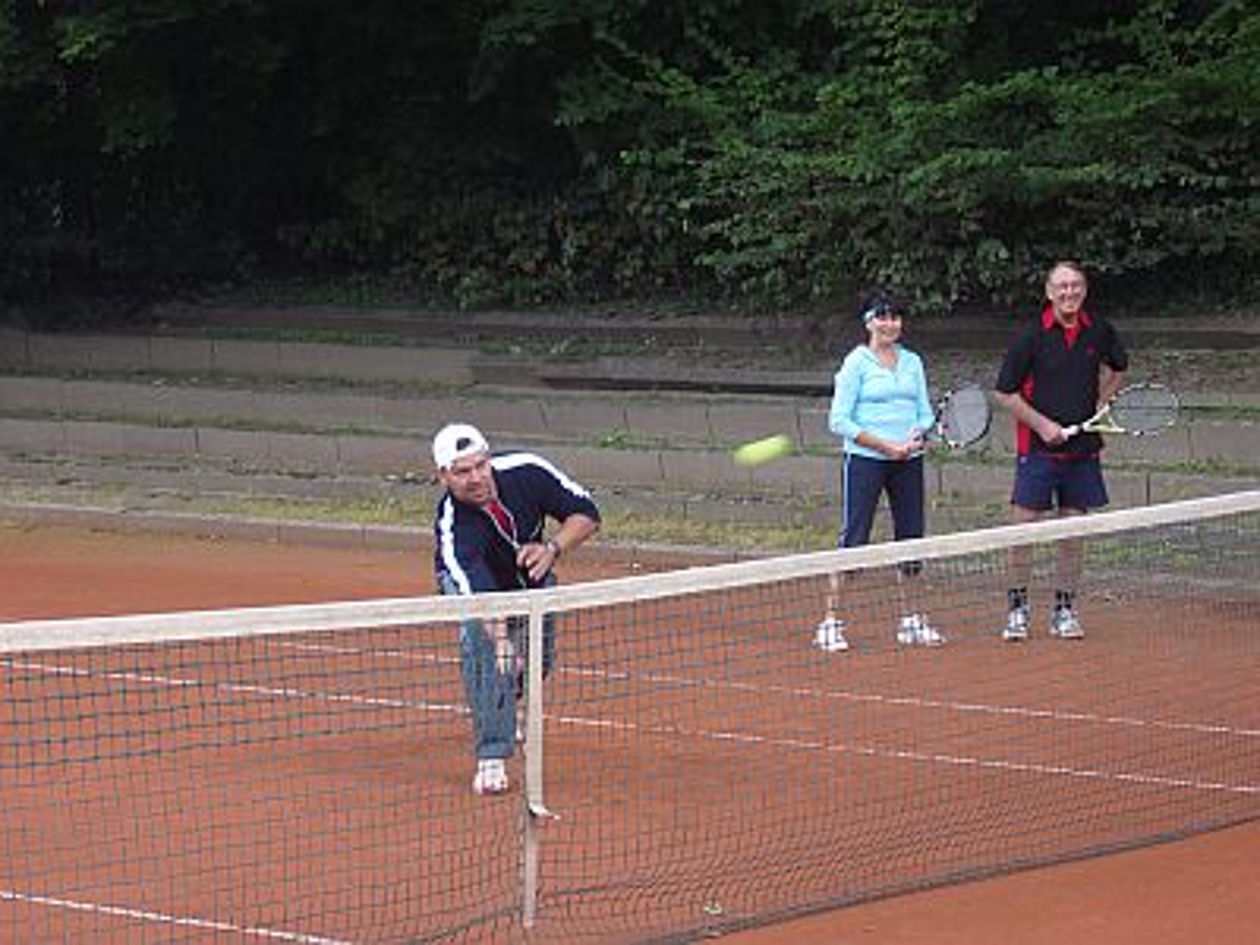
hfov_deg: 19.3
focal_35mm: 102
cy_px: 472
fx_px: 3713
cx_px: 630
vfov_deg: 14.5
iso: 100
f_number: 5.2
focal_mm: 21.9
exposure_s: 1/60
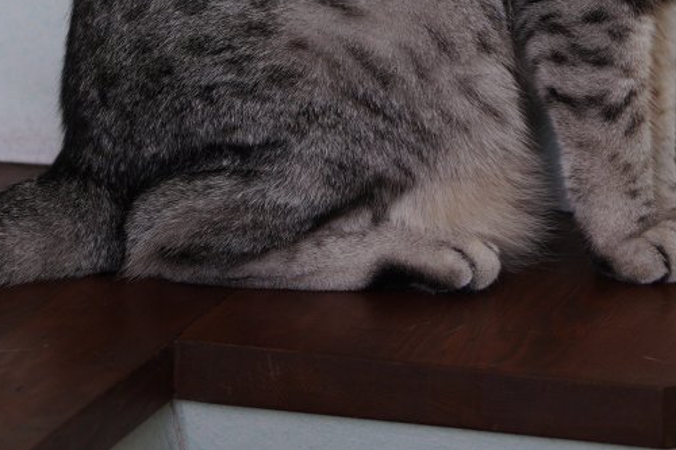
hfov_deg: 5.9
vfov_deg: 3.9
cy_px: -195
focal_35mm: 349
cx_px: 461
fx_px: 6551
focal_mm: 109
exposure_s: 1/100
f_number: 4
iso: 500
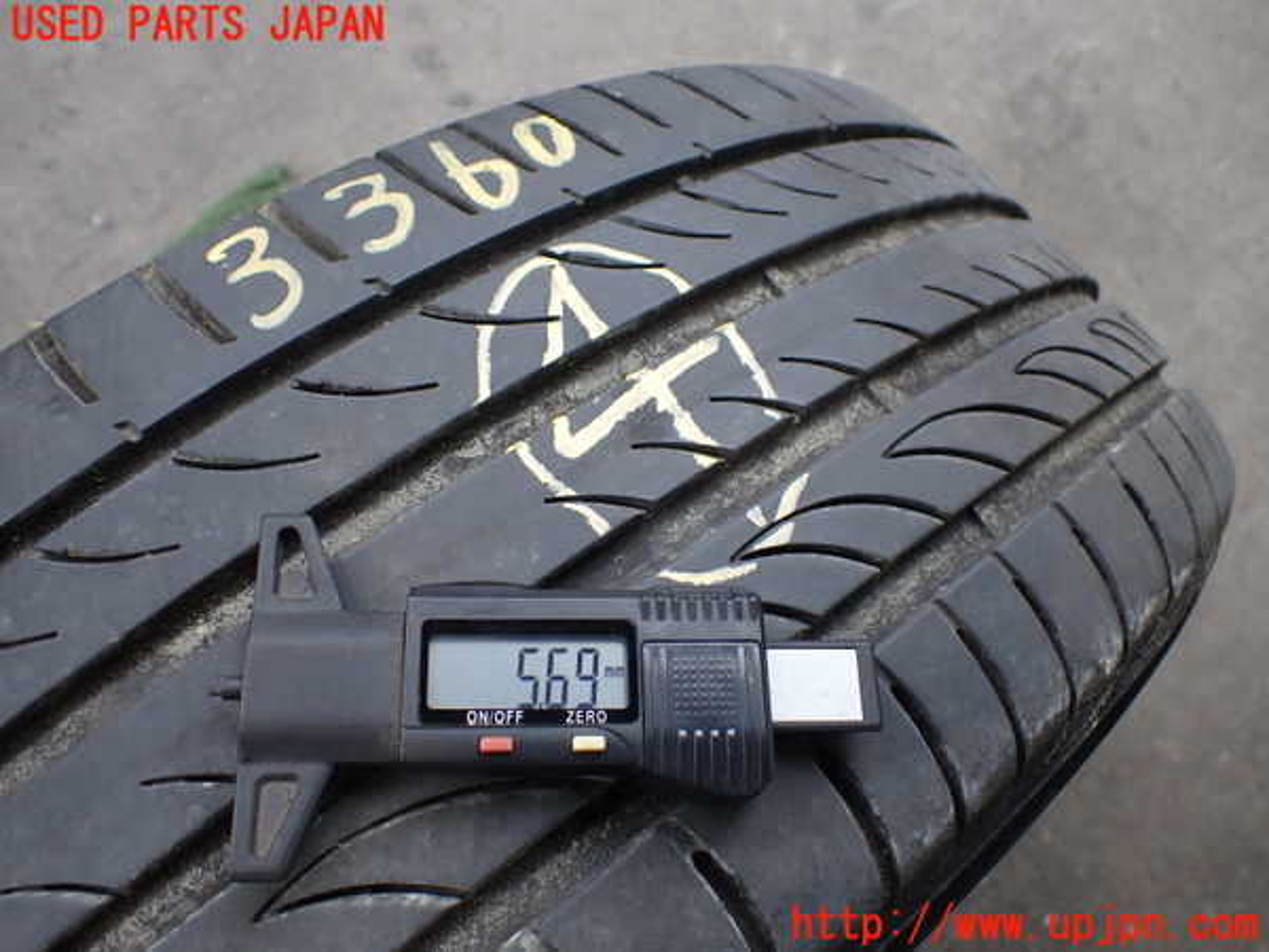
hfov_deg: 60.0
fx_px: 1100
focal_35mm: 30
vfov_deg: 46.8
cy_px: 476
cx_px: 634
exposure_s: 1/125
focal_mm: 5.4
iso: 160
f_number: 2.3
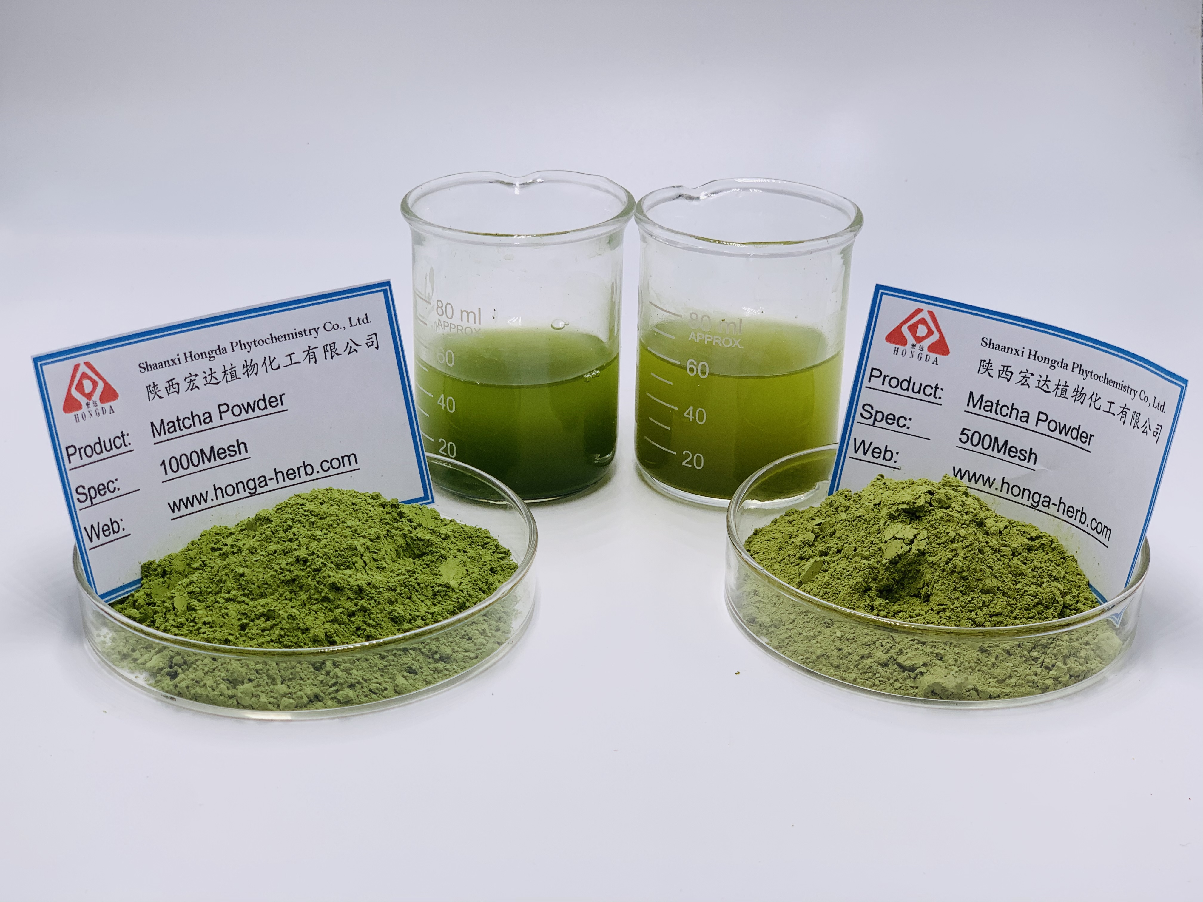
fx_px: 1807
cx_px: 602
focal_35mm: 52
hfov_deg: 36.8
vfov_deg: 28.0
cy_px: 451
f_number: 2.4
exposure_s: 1/169
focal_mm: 6
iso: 16
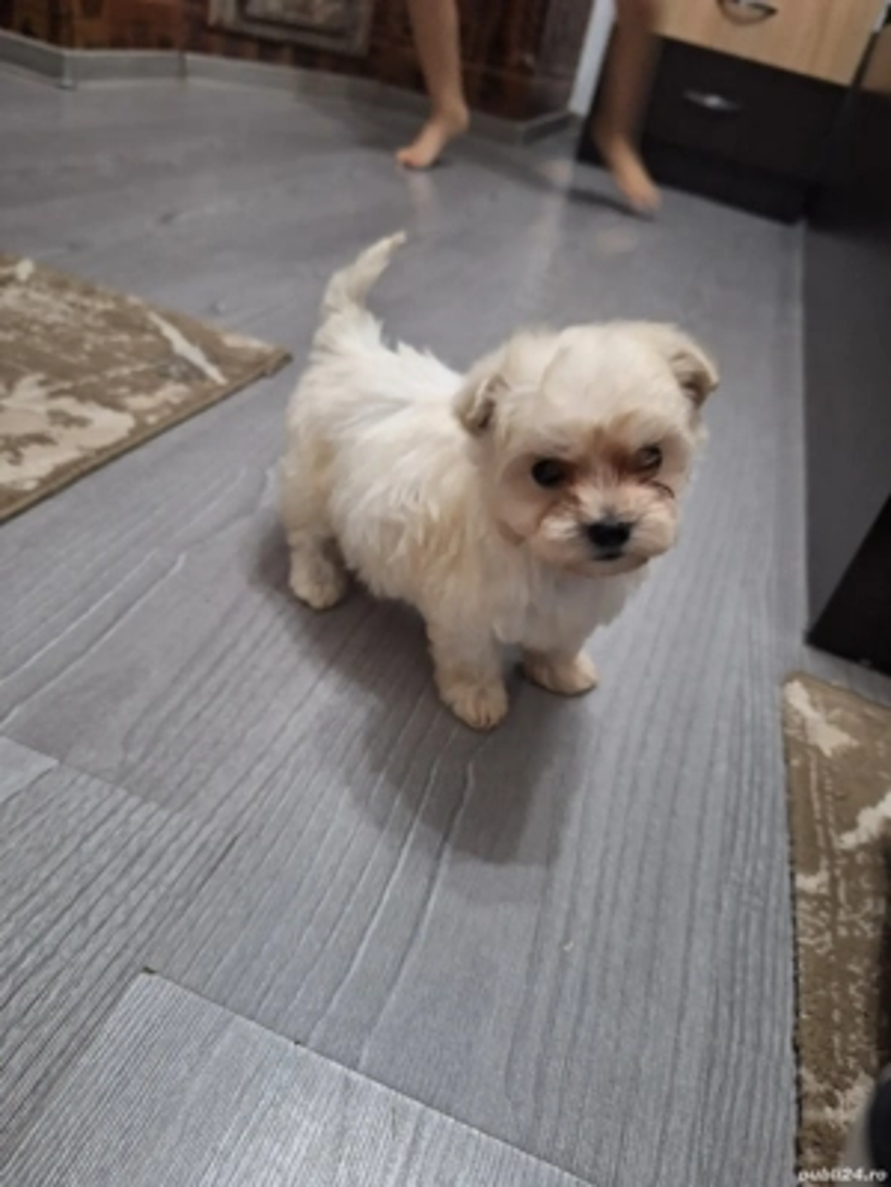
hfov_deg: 58.9
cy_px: 594
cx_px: 446
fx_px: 789
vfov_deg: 73.9
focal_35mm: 23
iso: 400
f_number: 1.8
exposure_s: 1/25
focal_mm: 5.54
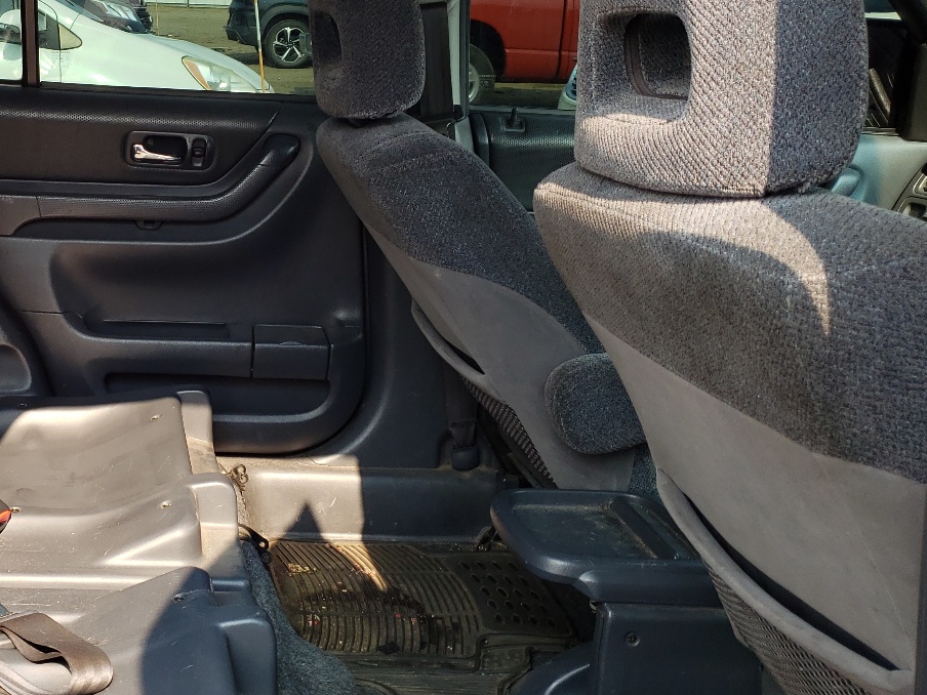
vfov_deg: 31.5
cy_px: 298
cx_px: 145
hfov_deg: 39.1
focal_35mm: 46
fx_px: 1232
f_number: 1.5
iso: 50
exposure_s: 1/286
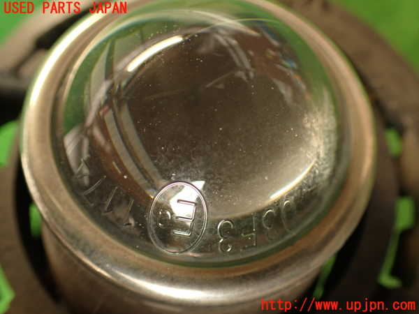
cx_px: 210
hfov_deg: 56.8
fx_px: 387
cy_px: 157
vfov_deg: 44.2
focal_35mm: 32
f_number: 2.4
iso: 250
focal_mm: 5.79
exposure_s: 1/30
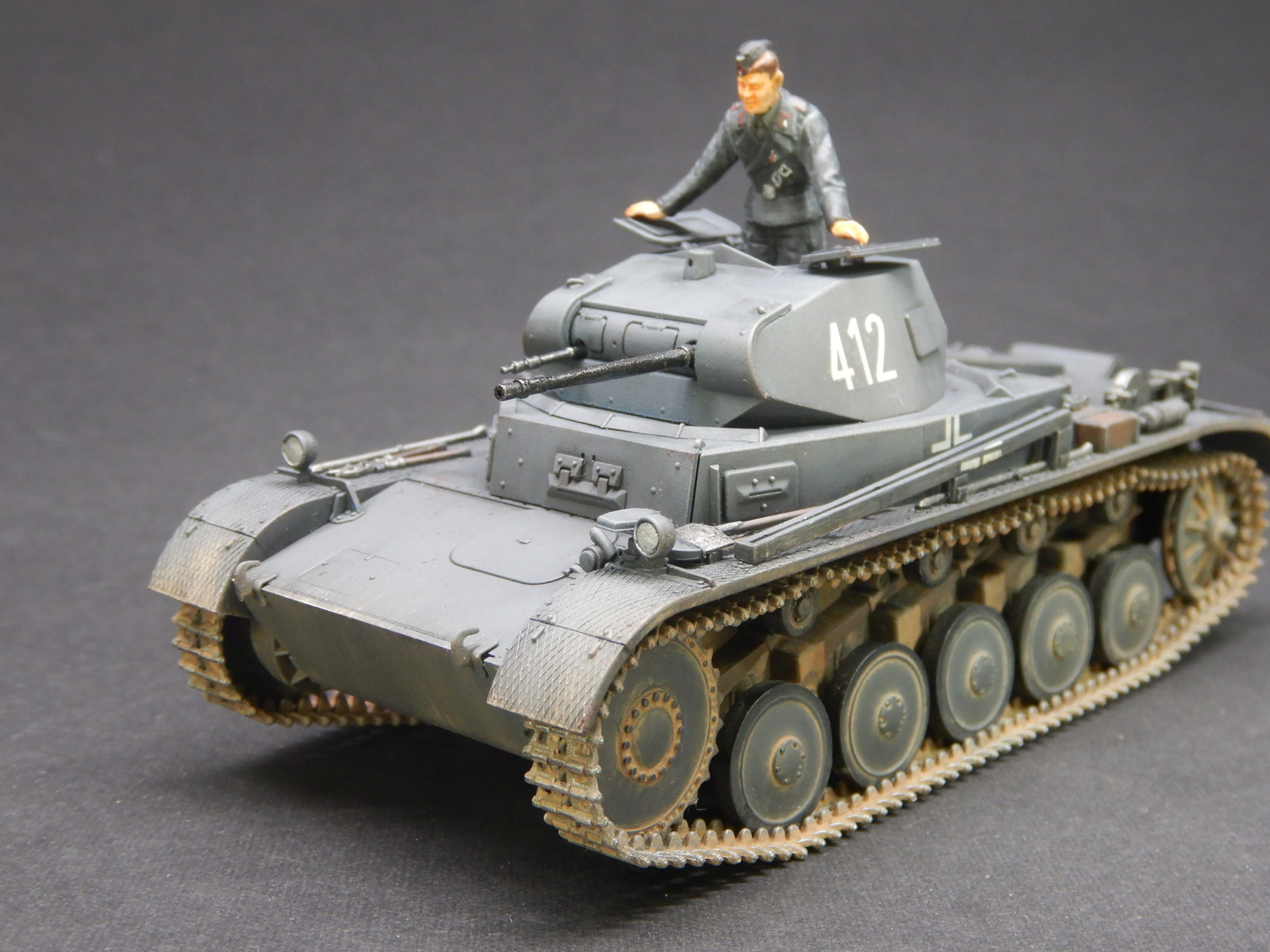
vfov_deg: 27.0
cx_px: 666
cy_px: 502
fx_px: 1981
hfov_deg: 35.5
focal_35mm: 54
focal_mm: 7.8
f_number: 4.3
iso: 220
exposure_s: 1/30
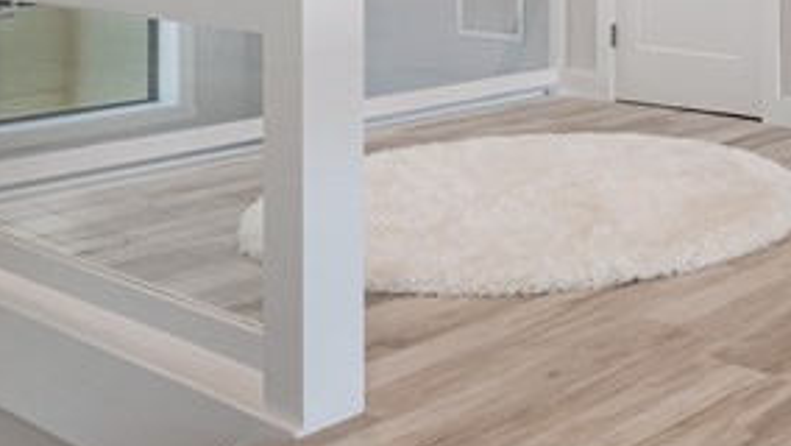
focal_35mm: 55
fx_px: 1154
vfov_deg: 20.4
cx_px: 816
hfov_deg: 34.0
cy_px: -100
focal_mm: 7
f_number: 7.1
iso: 200
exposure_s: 1/10
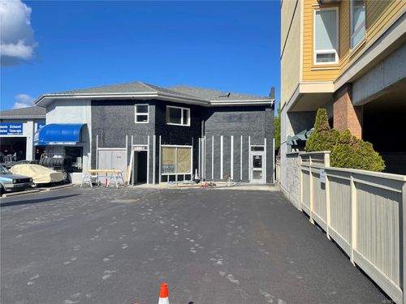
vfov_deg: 53.1
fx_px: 305
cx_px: 203
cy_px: 152
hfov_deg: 67.3
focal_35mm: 26
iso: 32
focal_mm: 4.2
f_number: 1.6
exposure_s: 1/3509
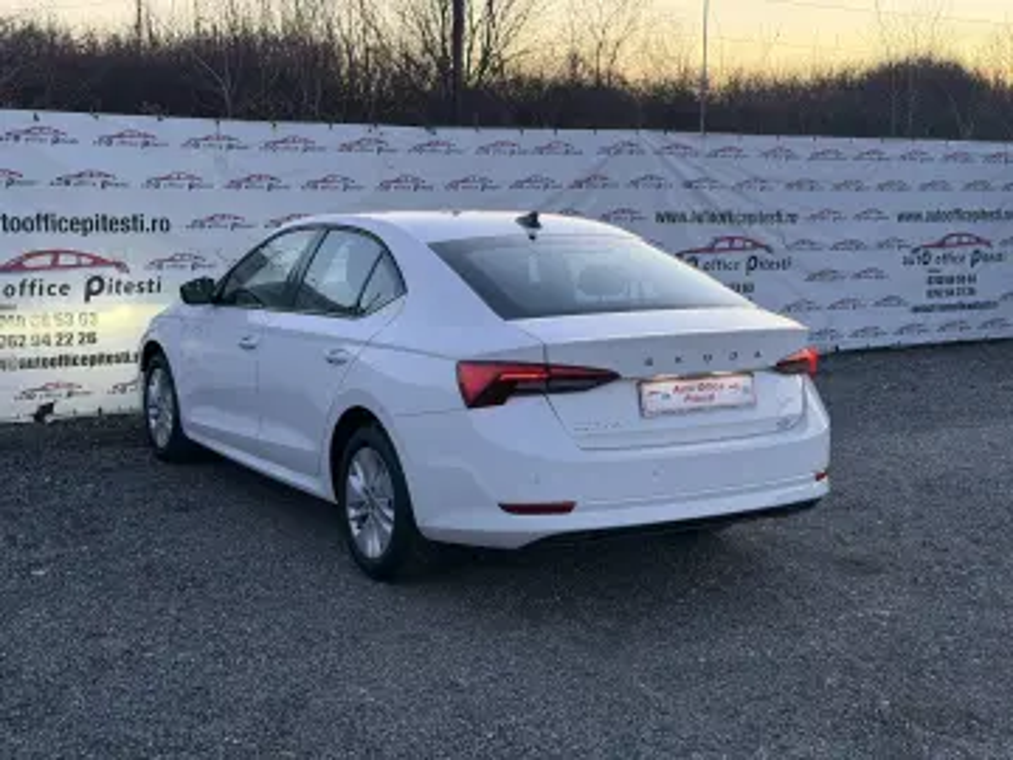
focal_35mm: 48
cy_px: 380
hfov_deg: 39.7
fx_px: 1405
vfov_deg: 30.3
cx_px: 506
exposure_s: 1/115
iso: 160
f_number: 1.78
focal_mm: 6.76
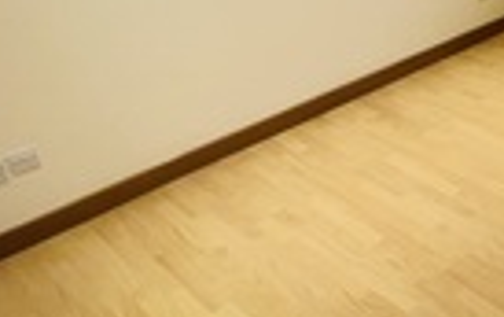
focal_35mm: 46
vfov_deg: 27.1
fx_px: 633
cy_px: 31
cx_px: 598
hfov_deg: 34.9
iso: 50
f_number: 1.8
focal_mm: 1.57
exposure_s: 1/25
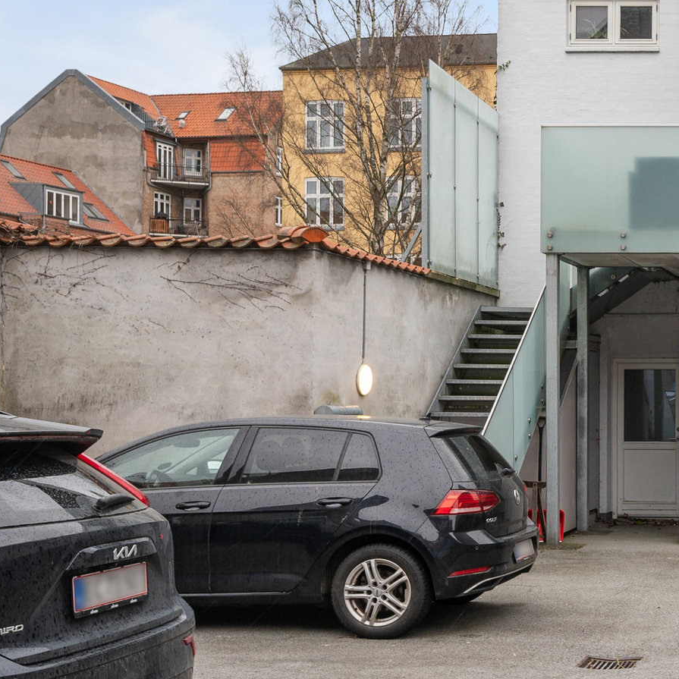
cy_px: 309
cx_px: 816
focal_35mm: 57
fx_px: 1265
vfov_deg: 30.0
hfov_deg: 26.6
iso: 200
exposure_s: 1/125
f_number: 6.3
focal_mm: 20
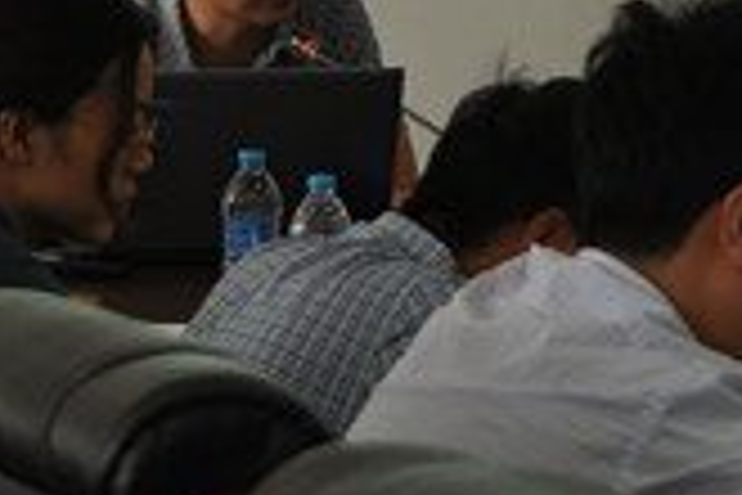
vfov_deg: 4.3
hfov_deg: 6.4
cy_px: -367
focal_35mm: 320
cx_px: 427
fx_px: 6595
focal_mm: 44
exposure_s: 1/30
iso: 360
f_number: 5
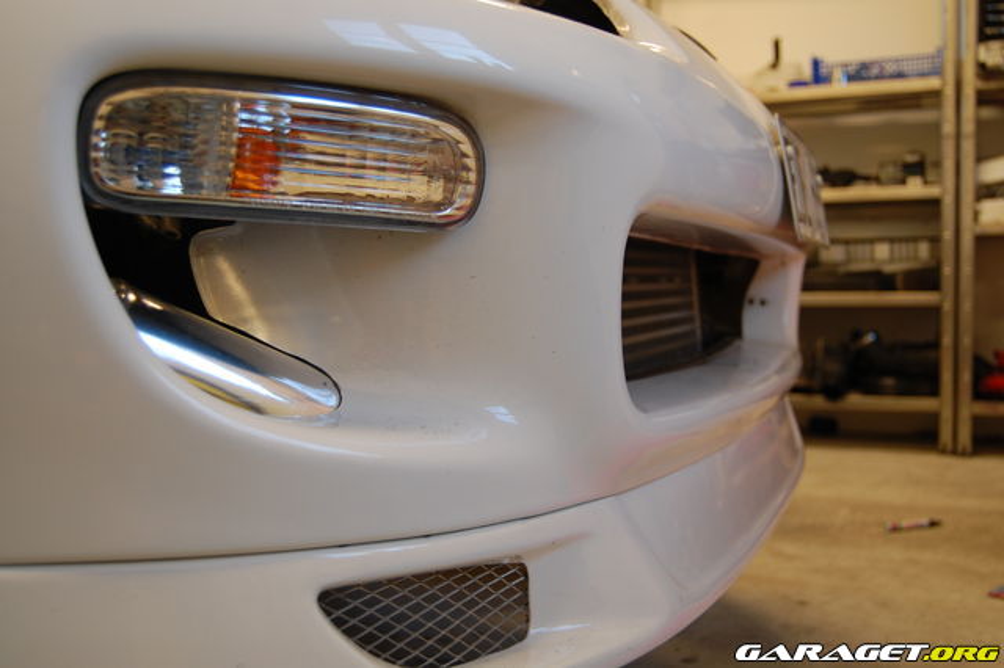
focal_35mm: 39
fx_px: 1087
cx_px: 502
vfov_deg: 34.2
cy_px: 334
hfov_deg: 49.6
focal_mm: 26
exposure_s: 1/40
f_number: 4
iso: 400
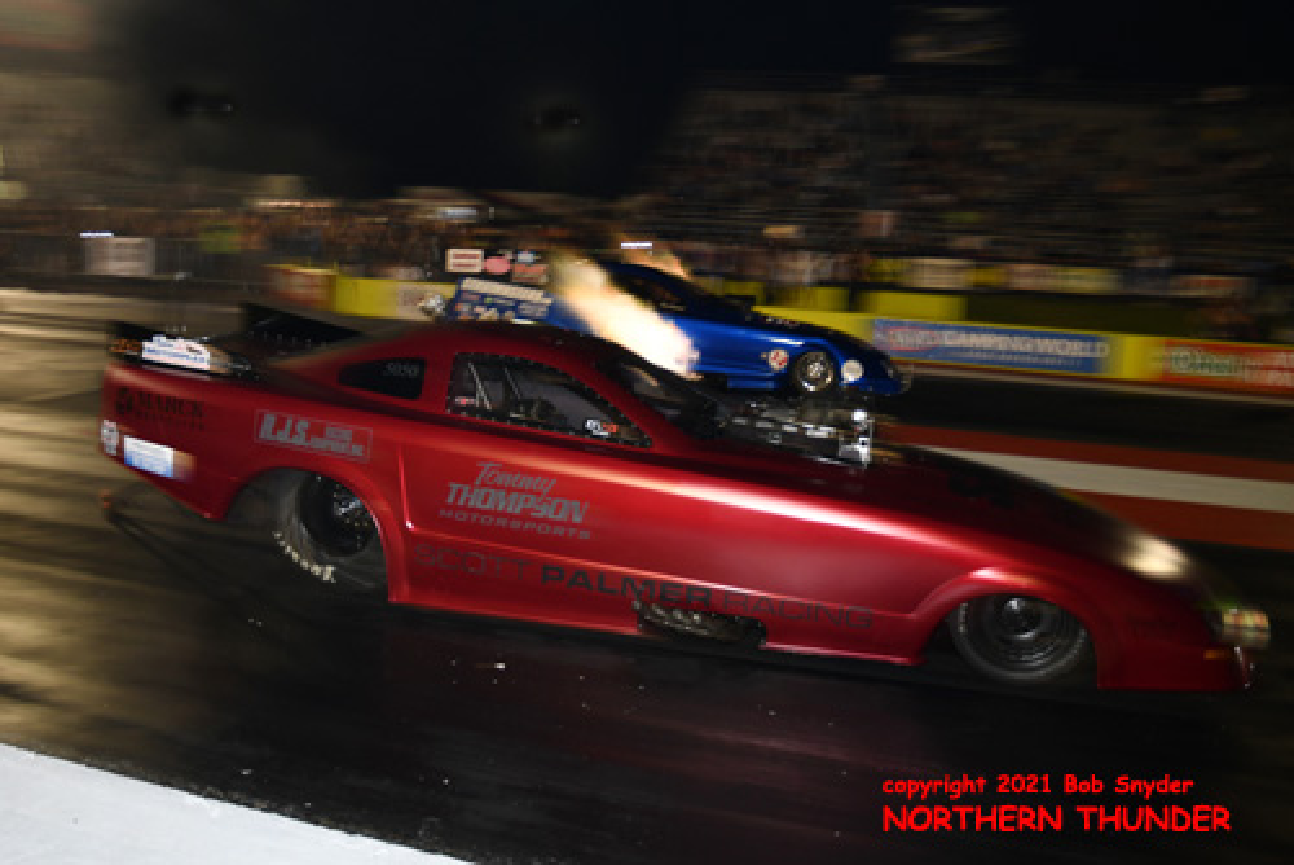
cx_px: 647
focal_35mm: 24
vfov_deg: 53.2
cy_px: 432
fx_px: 863
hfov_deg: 73.7
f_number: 2.8
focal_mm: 16
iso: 200
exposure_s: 1/60
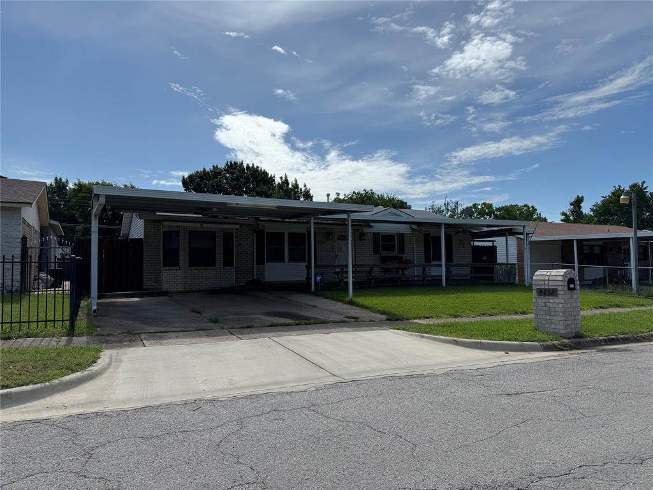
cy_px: 245
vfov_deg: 56.8
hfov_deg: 71.6
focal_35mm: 24
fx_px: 453
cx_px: 326
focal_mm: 6.76
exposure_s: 1/7937
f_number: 1.78
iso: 80
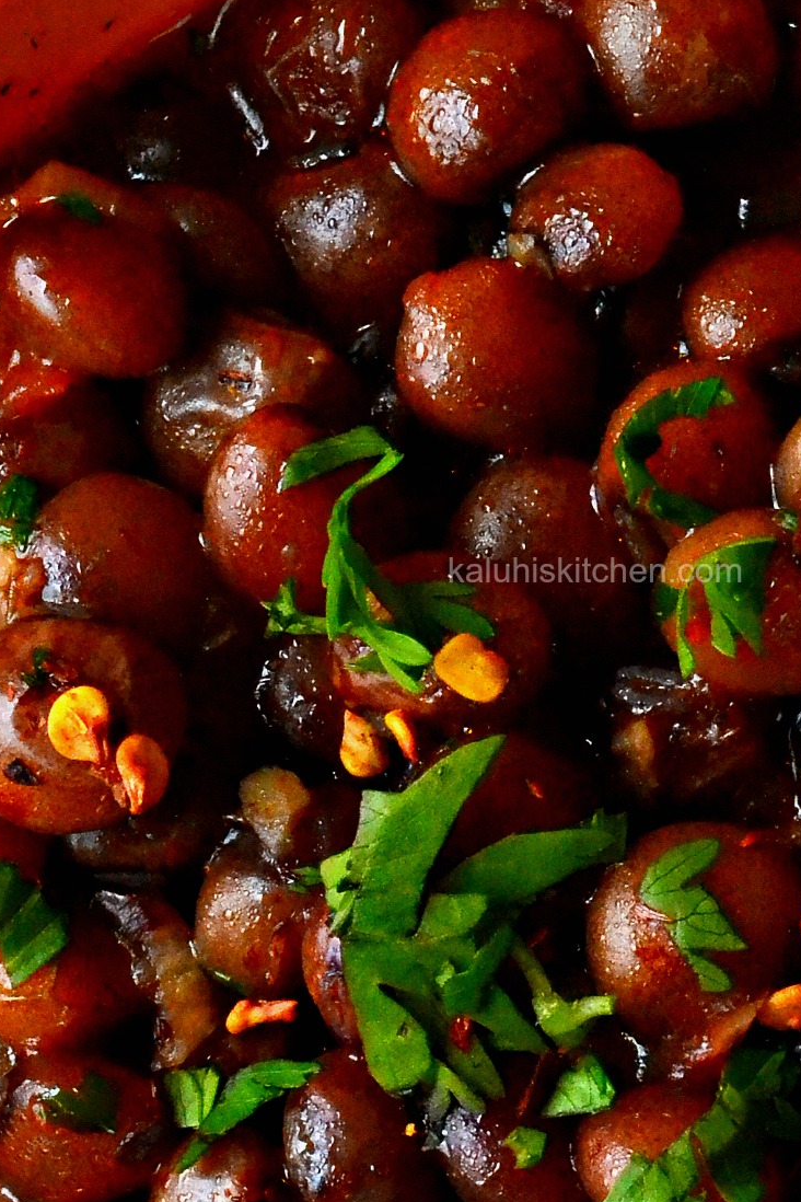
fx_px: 4839
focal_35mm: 145
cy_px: 991
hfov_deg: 9.4
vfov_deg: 14.1
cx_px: 582
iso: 3200
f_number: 13
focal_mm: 32
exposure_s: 1/1000
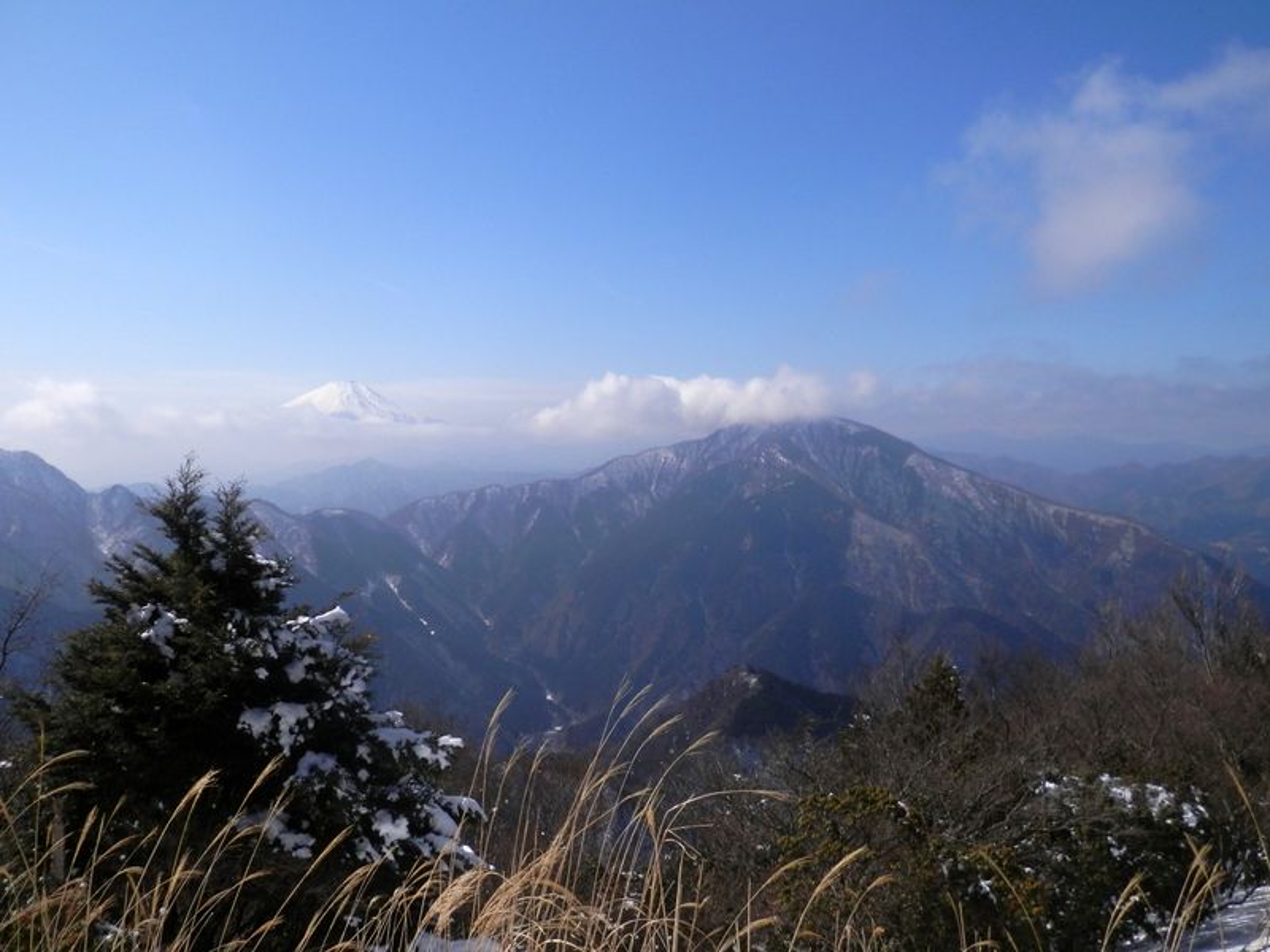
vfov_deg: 51.4
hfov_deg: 65.3
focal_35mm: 27
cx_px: 635
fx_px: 991
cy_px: 476
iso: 80
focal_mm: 5
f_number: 9
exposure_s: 1/320
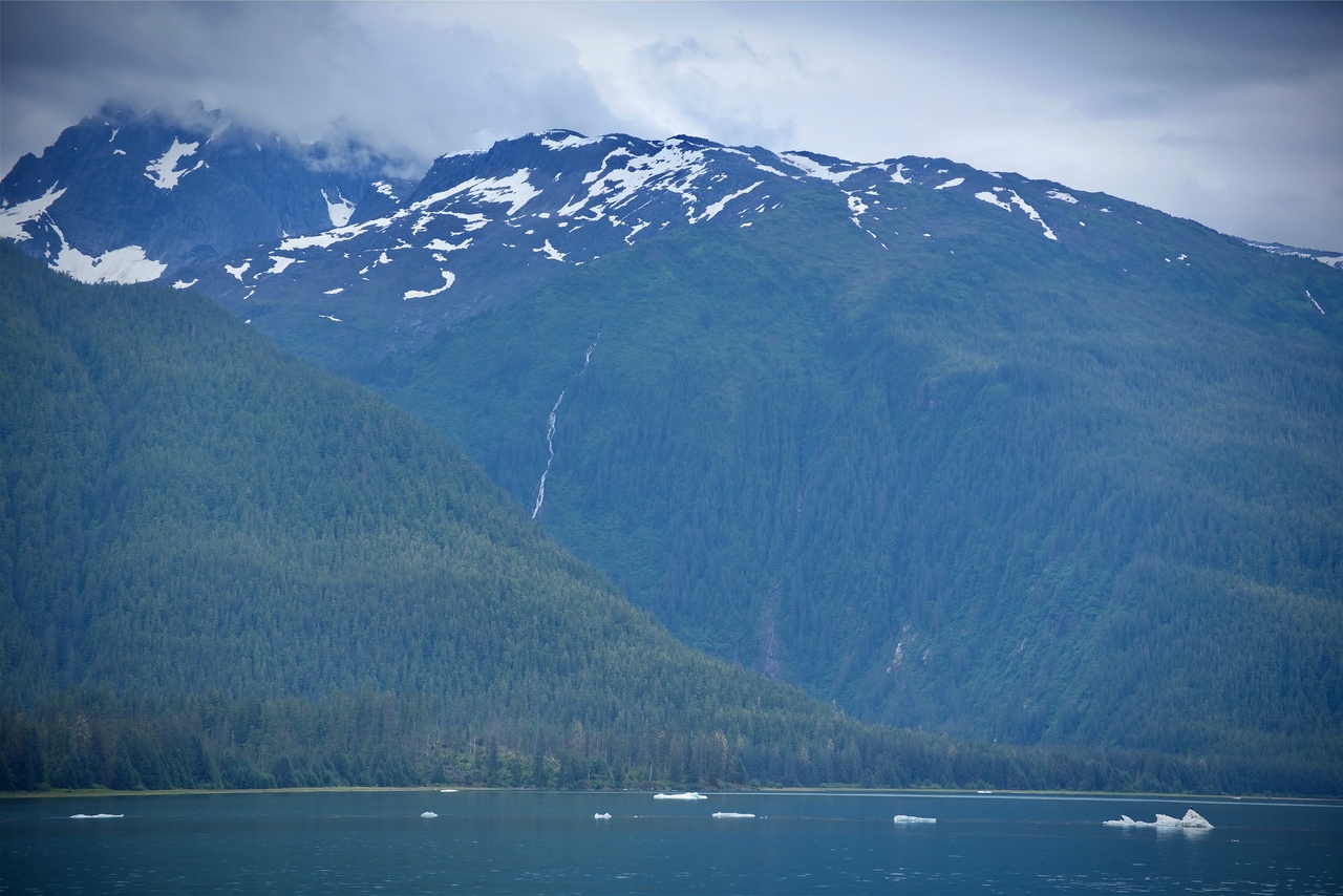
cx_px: 672
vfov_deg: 9.8
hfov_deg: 14.7
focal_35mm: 140
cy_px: 448
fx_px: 5224
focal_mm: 140
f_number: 5.6
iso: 100
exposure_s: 1/320
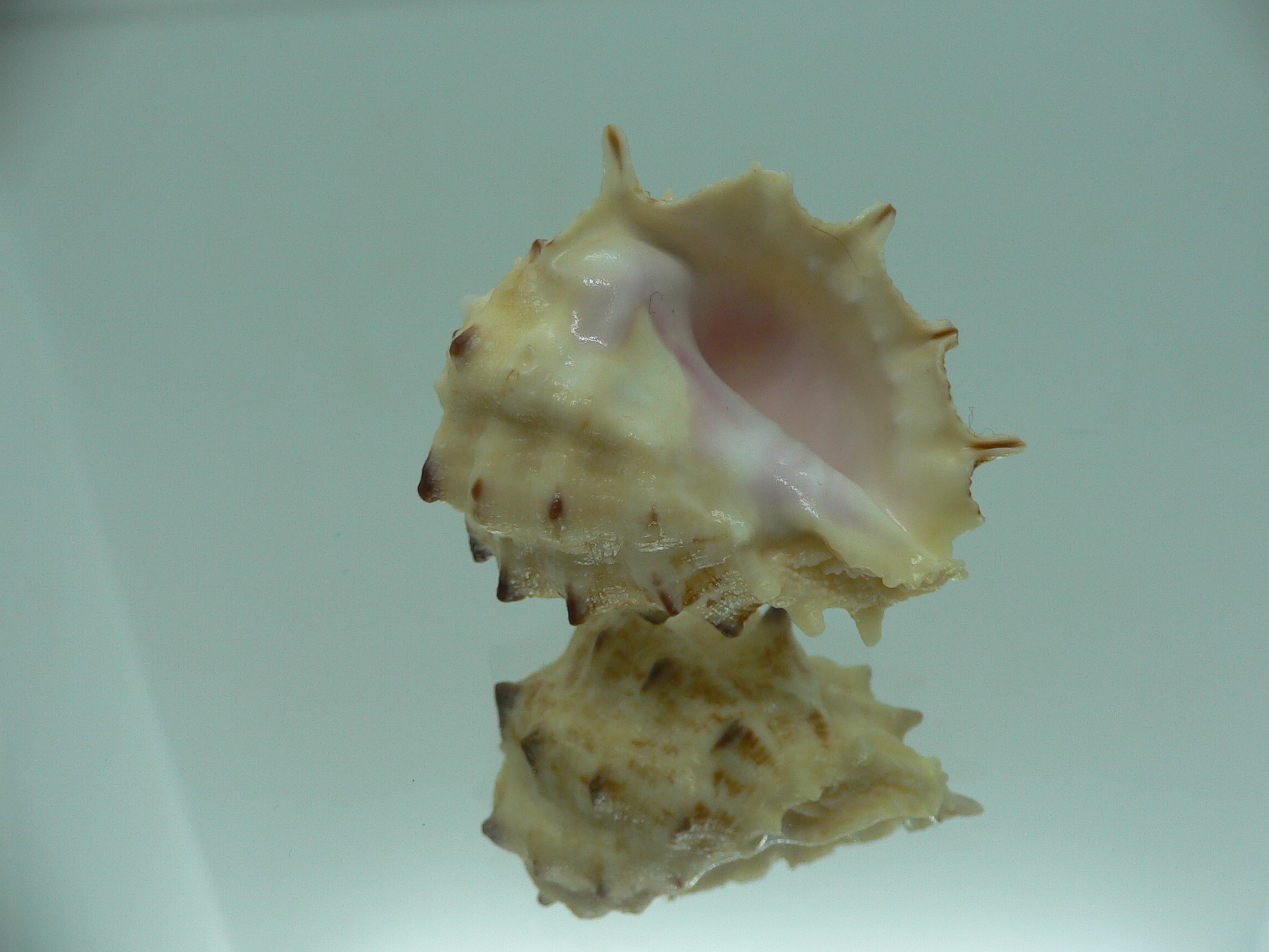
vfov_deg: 39.7
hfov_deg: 51.4
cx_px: 644
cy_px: 489
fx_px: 1320
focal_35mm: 36
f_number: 2.8
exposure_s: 1/80
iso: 80
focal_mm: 4.6
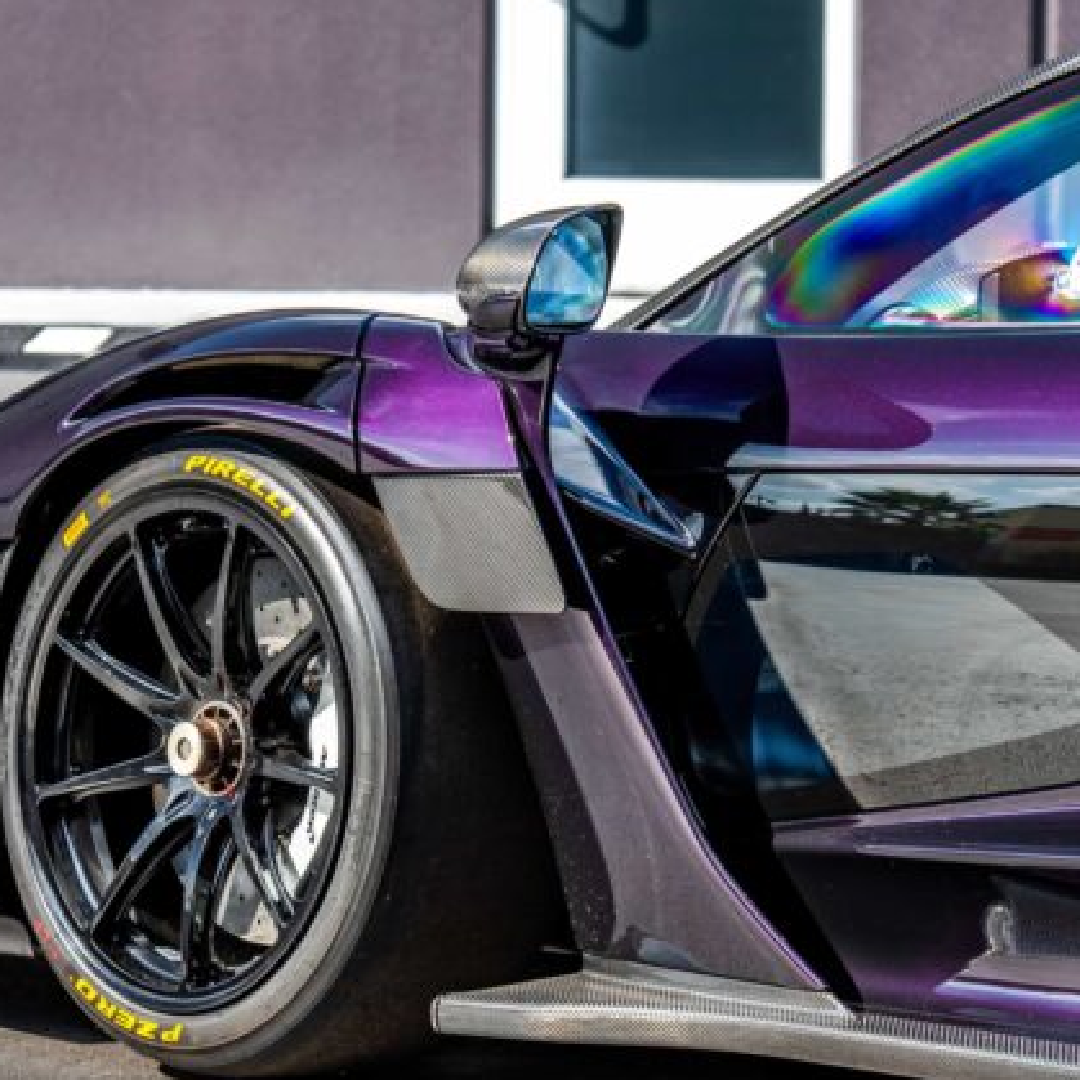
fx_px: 8507
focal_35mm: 241
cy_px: 584
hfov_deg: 7.3
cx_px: 564
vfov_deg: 7.3
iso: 250
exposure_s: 1/100
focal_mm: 116
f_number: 7.1
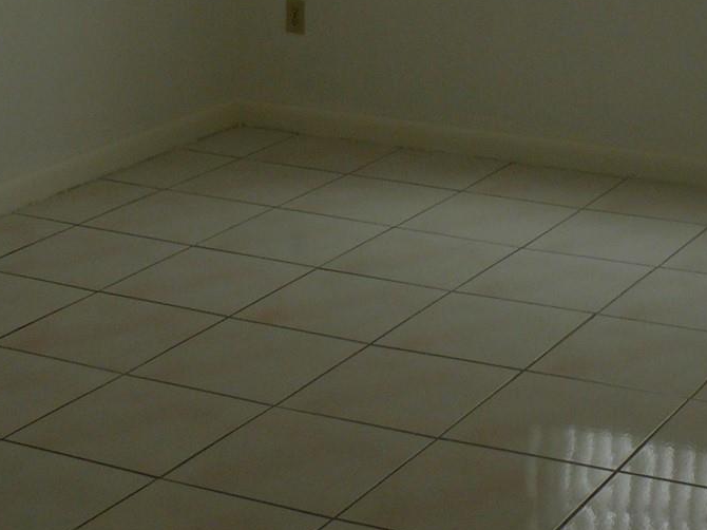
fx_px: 1756
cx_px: 645
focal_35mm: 86
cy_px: -57
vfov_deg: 16.6
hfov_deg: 22.2
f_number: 3.6
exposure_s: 1/100
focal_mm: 6
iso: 100
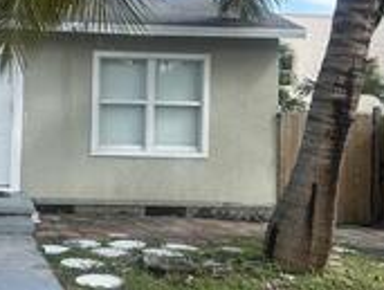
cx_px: 43
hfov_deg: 32.7
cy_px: 126
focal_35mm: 56
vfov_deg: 26.2
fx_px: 623
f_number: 1.78
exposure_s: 1/1433
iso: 80
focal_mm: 6.86
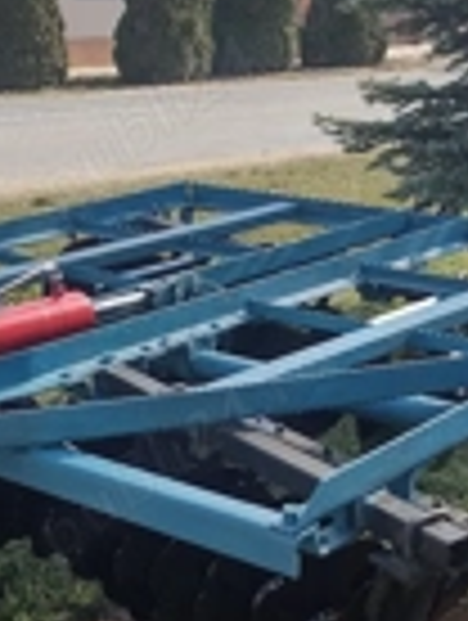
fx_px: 1402
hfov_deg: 18.9
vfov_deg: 24.5
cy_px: 504
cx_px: 274
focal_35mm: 78
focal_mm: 4.71
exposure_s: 1/909
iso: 100
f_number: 1.7
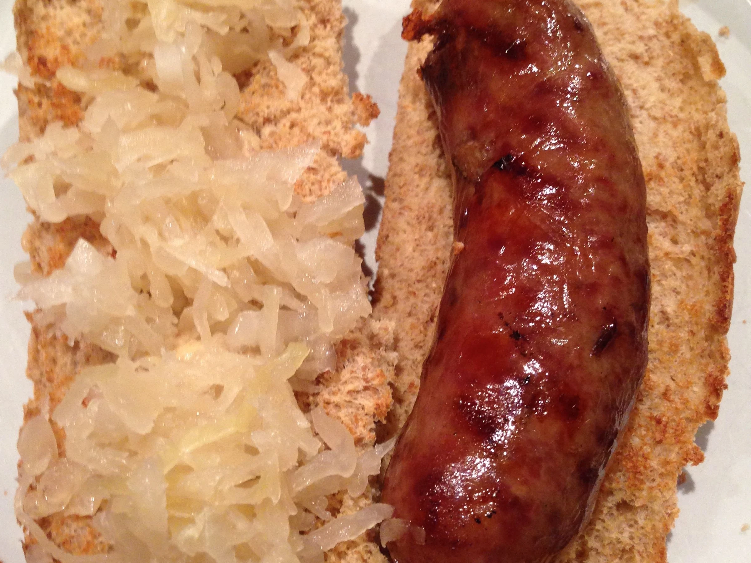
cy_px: 214
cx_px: 368
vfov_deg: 32.0
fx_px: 976
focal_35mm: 45
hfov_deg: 42.1
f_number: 2.4
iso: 160
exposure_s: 1/20
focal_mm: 4.12
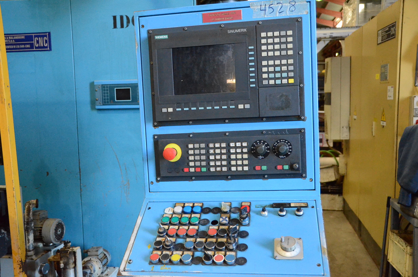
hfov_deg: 53.2
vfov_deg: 36.7
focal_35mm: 36
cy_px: 138
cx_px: 209
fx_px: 417
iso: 6400
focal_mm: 24
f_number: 3.8
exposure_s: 1/400
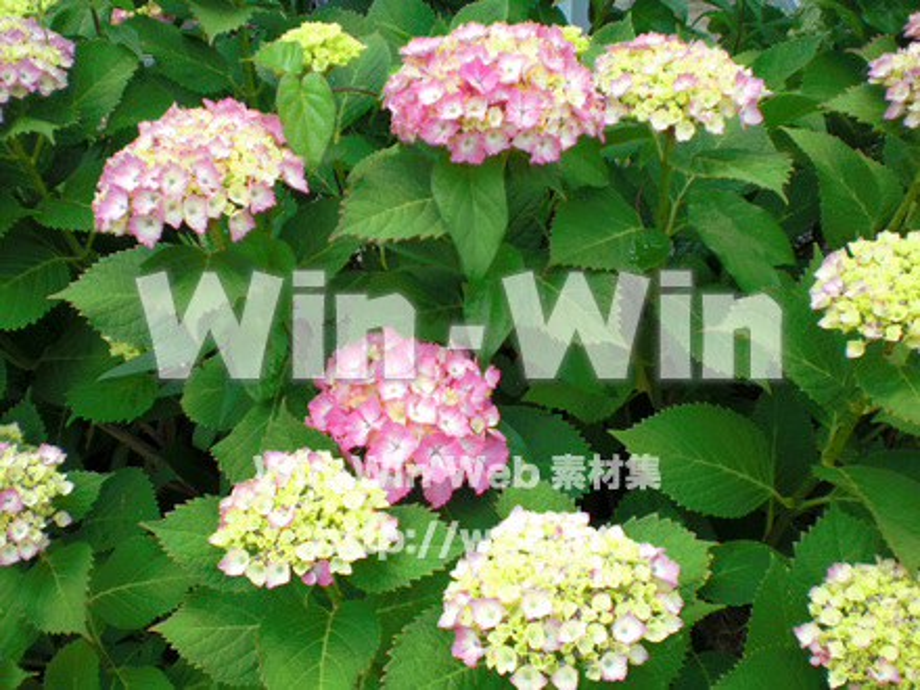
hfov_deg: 49.0
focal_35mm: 38
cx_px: 460
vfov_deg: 37.7
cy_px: 345
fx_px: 1010
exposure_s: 1/250
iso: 64
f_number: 3.1
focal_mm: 6.3
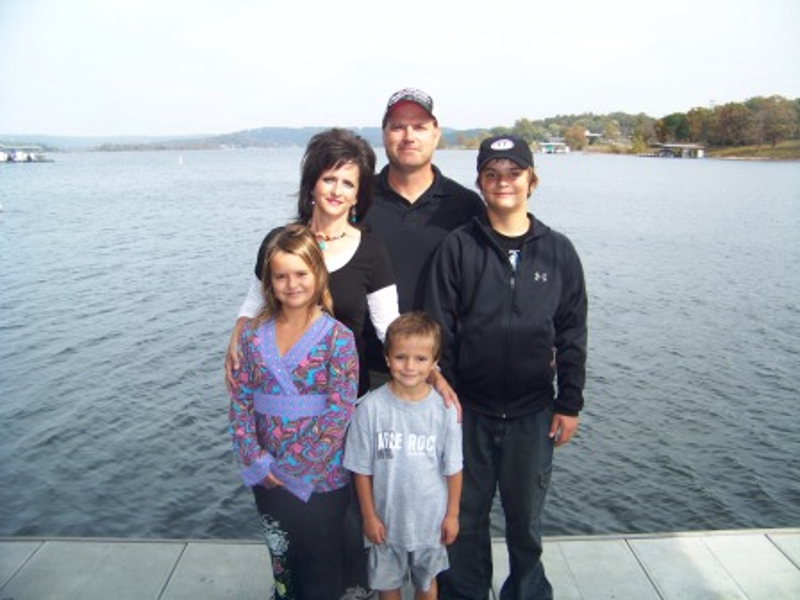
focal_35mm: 36
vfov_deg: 39.7
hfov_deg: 51.4
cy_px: 300
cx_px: 400
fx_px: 832
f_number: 2.8
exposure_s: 1/500
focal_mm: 5.85
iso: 69
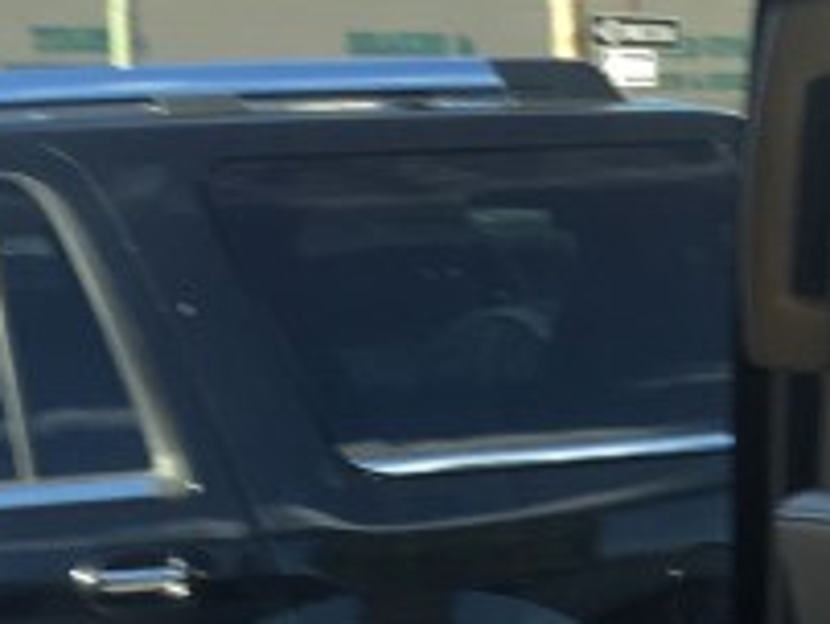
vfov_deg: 9.4
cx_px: 1196
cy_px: 1264
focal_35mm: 147
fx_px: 3529
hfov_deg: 12.8
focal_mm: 4.15
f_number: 2.2
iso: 25
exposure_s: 1/60
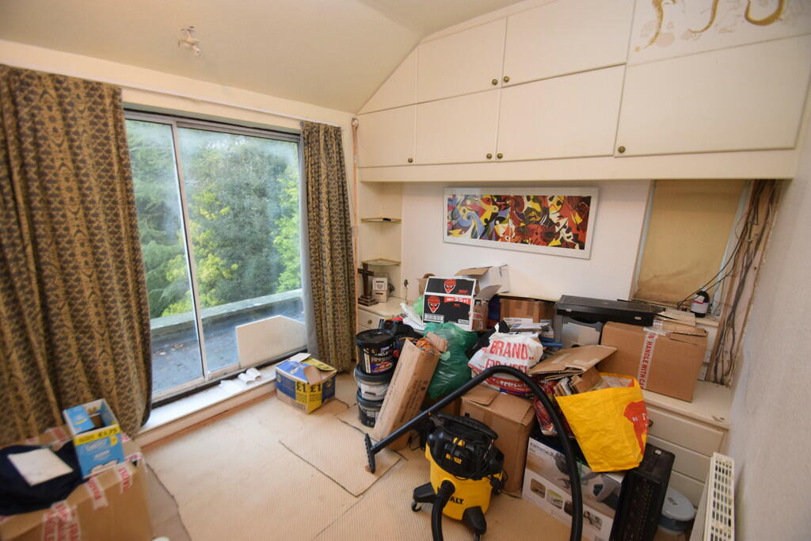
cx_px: 406
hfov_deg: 100.4
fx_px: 338
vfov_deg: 77.3
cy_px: 270
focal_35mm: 15
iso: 1600
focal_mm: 10
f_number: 3.5
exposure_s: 1/60
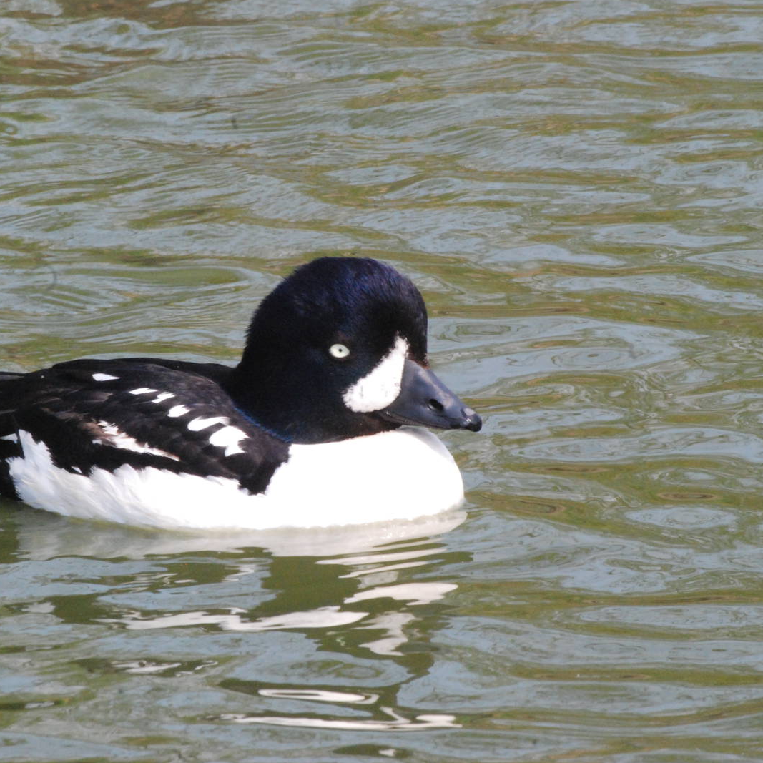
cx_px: 300
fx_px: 14314
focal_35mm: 574
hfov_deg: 3.1
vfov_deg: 3.1
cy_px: 382
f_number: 29
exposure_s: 1/160
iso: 1600
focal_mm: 300
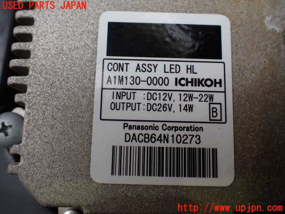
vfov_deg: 46.8
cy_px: 107
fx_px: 247
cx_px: 142
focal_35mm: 30
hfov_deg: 60.0
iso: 200
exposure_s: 1/125
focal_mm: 5.4
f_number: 2.3
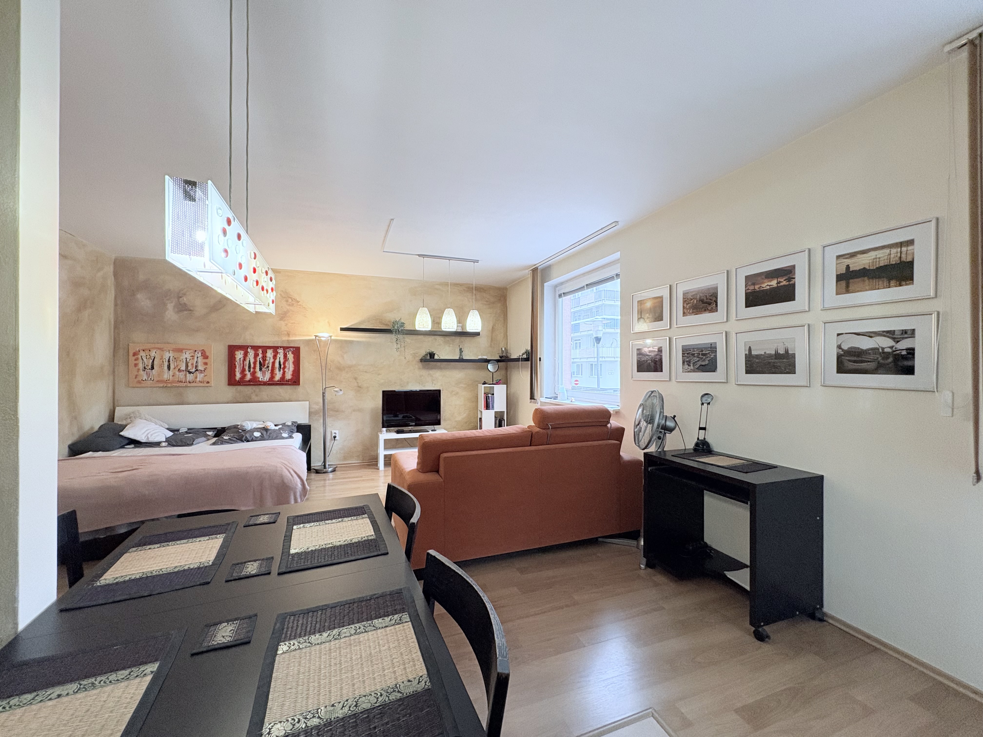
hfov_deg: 102.1
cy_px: 368
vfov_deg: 85.7
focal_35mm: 14
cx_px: 492
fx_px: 398
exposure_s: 1/100
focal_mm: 2.22
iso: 250
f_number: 2.2
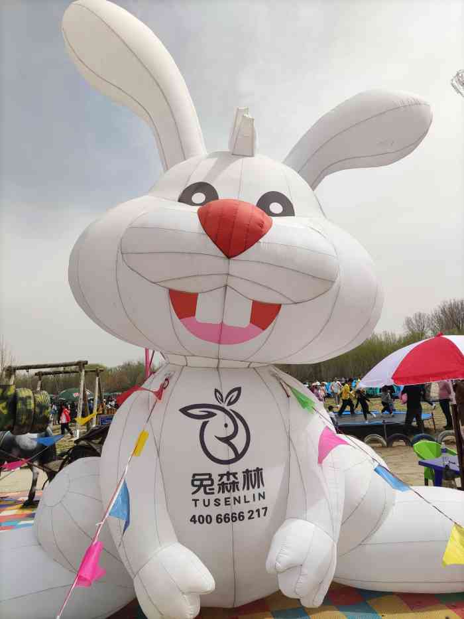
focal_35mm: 25
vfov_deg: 69.4
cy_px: 310
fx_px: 447
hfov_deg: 54.9
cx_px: 232
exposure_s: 1/2000
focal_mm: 4.71
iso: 50
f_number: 1.79
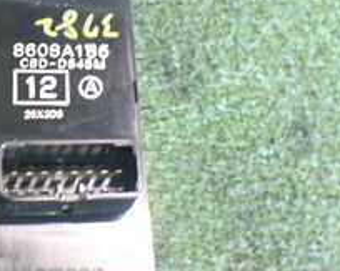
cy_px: 100
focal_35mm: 86
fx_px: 865
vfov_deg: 17.8
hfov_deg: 21.7
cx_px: 35
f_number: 2.3
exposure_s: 1/40
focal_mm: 5.4
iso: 800
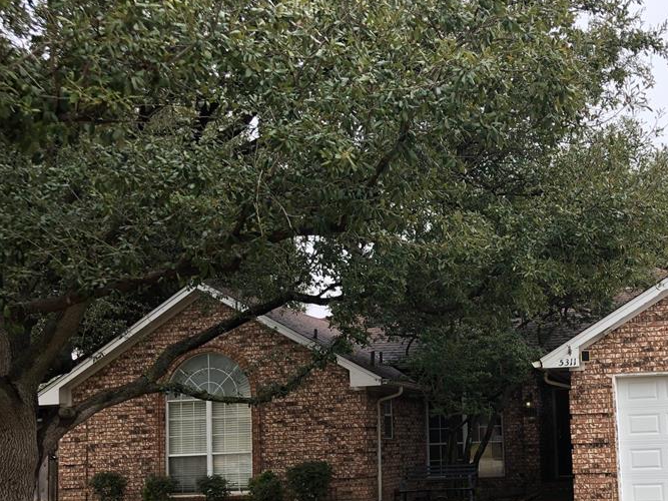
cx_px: 512
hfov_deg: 42.3
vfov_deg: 32.9
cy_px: 376
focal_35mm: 43
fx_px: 830
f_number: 1.8
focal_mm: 3.99
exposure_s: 1/120
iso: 25
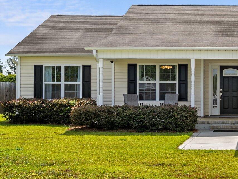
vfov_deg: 21.3
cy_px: 67
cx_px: 258
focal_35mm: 69
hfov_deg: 26.1
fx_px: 474
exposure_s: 1/200
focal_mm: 30
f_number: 7.1
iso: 64
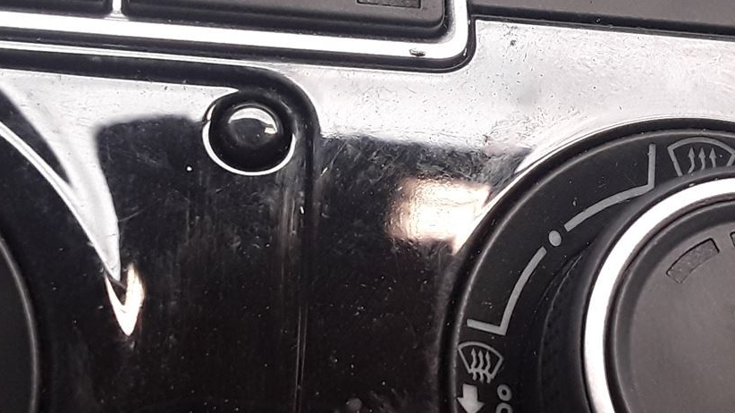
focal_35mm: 76
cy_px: 263
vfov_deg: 15.9
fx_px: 1481
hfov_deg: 27.4
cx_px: 567
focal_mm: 2.91
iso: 100
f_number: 1.9
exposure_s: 1/100
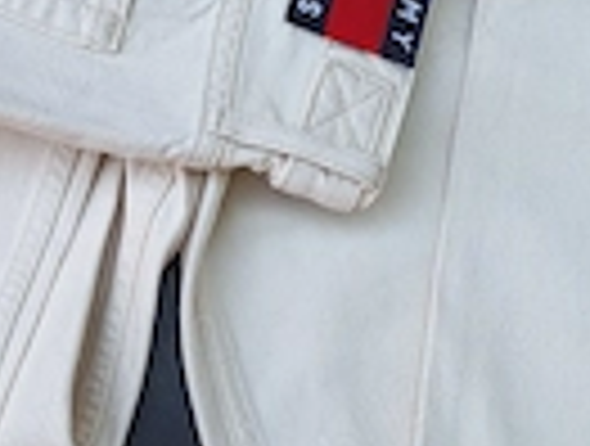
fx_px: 1196
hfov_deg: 27.6
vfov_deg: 21.0
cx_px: 234
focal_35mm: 70
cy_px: 149
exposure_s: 1/400
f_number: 1.8
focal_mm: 5.54
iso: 40
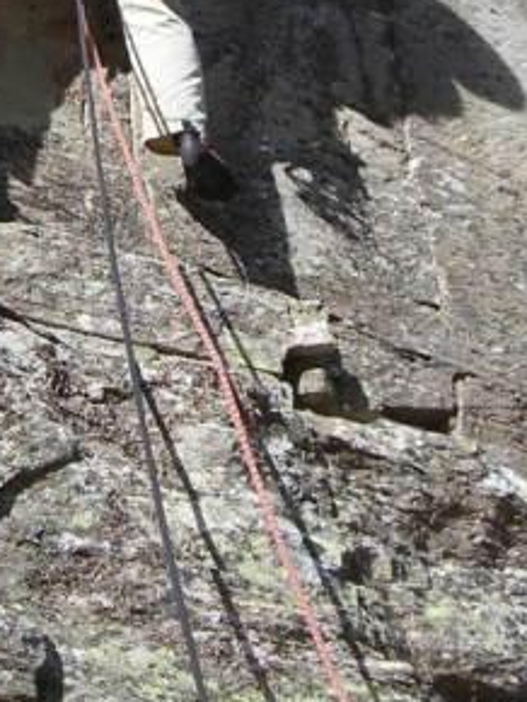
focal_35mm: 134
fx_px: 2716
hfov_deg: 11.1
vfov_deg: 14.6
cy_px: 140
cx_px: 239
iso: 50
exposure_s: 1/383
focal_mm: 6.3
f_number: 3.2
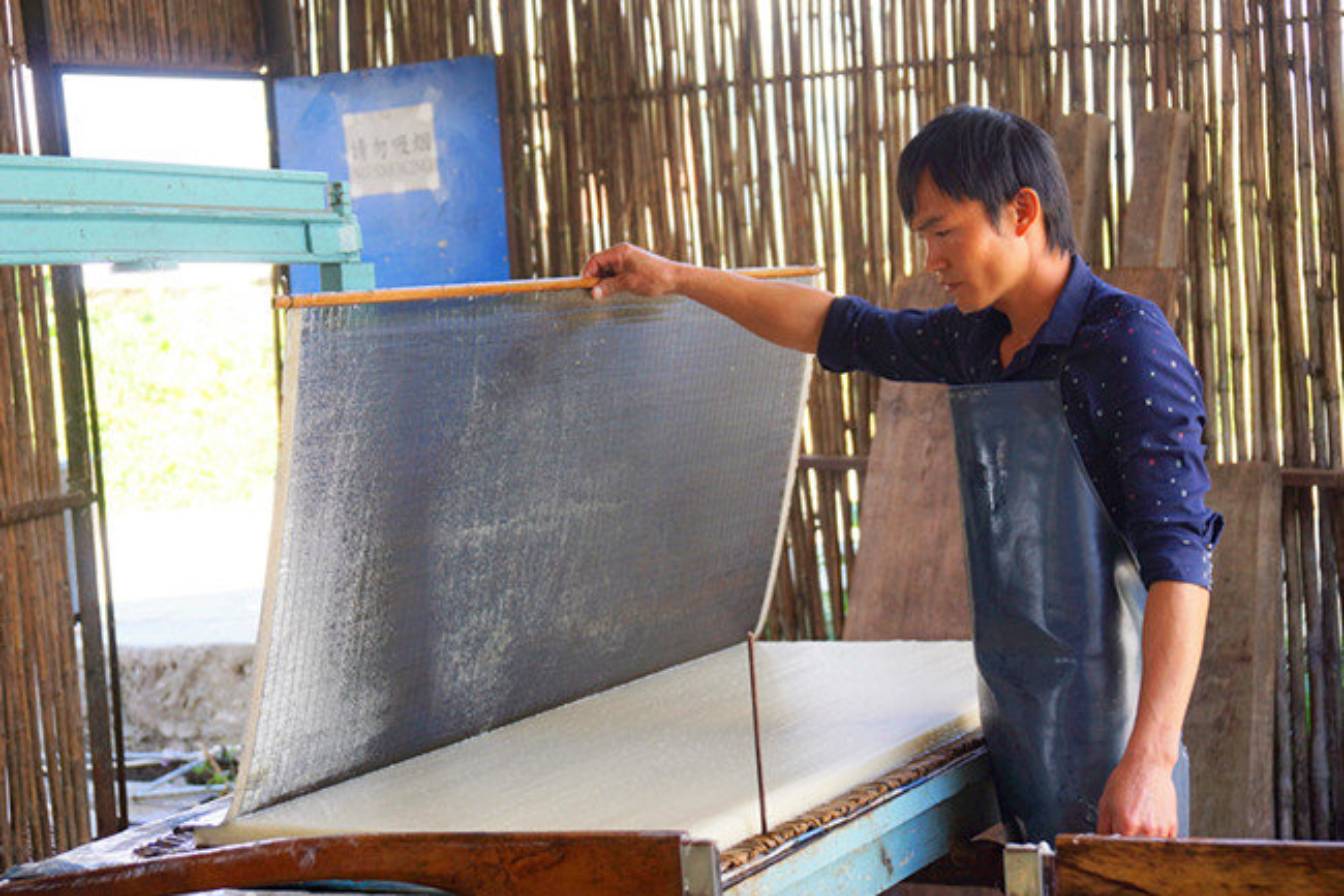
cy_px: 448
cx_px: 672
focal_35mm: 67
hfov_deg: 30.1
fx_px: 2501
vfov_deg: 20.3
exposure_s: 1/100
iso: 200
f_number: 4
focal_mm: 45
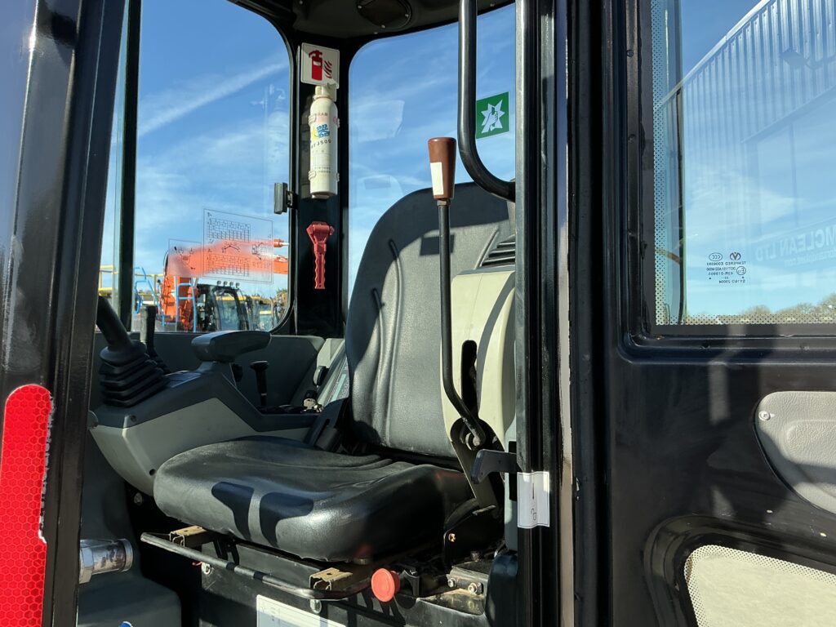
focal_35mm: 28
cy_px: 314
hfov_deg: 63.4
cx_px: 418
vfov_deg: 49.7
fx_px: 676
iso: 25
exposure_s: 1/792
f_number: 1.8
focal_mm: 3
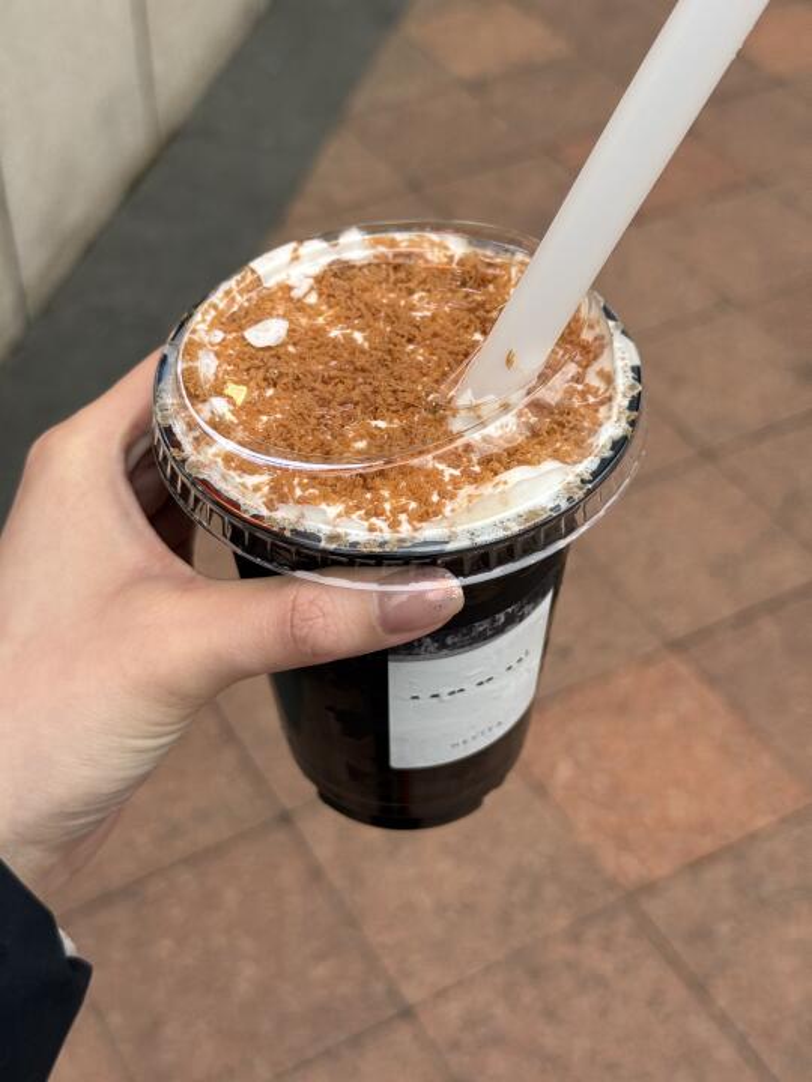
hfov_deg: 30.3
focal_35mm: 48
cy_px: 541
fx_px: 1501
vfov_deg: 39.7
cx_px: 406
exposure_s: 1/60
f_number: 1.78
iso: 100
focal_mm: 6.76
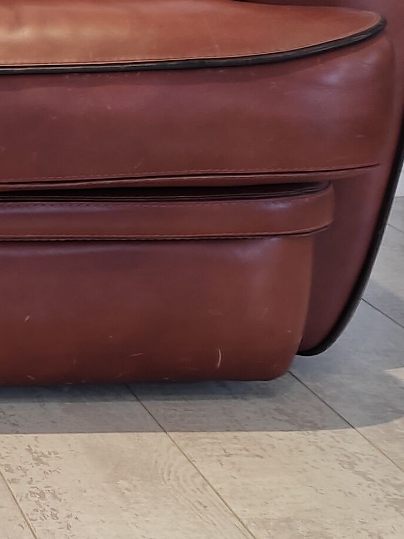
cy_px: 241
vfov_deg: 17.3
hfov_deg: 11.5
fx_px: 1774
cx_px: -434
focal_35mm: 114
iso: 275
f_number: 1.79
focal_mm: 4.74
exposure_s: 1/33
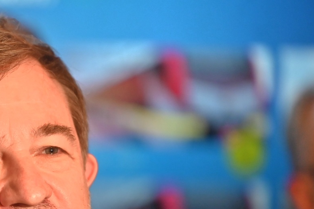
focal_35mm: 375
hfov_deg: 5.5
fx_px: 3269
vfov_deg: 3.7
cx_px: -12
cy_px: 209
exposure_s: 1/500
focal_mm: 180
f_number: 2.8
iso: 1600
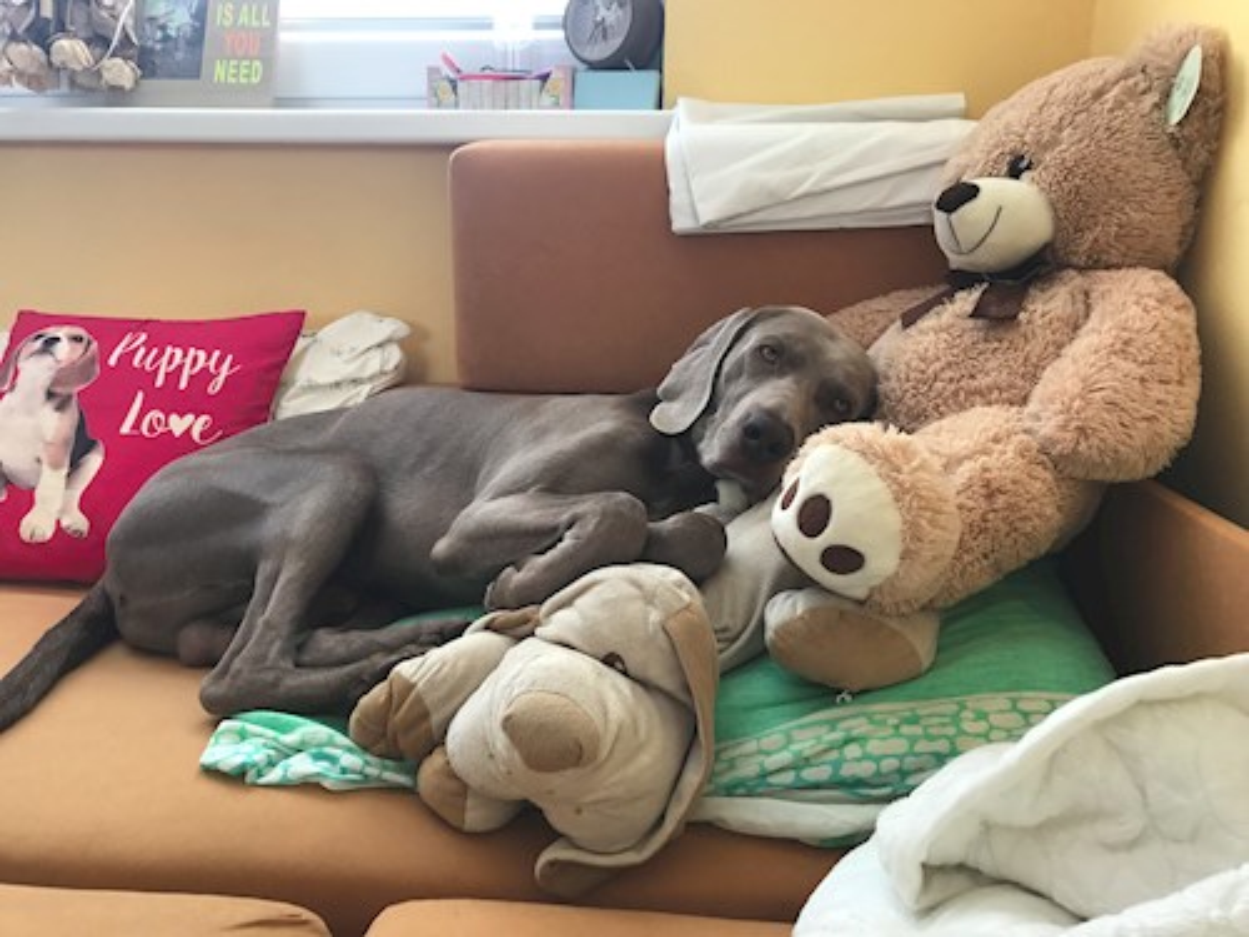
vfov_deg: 49.7
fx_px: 1010
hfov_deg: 63.4
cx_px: 624
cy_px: 468
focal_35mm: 28
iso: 40
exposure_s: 1/100
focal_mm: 3.99
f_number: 1.8
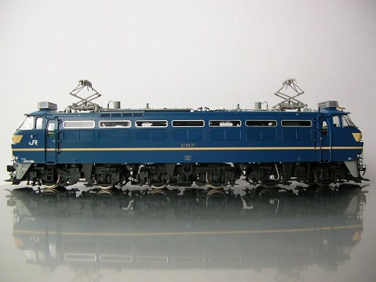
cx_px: 188
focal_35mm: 35
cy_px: 141
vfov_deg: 40.7
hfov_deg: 52.6
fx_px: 380
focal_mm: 5.8
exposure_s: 1/5.9
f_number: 2.8
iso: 65
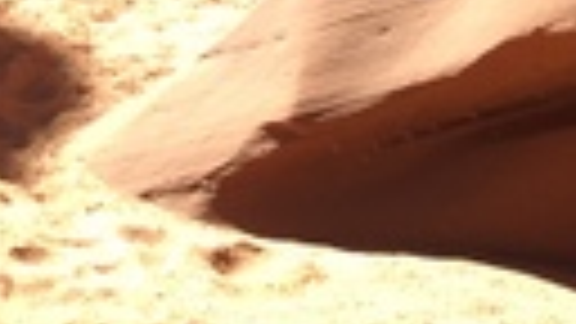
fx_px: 2413
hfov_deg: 12.4
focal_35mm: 158
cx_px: -459
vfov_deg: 7.3
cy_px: -418
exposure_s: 1/527
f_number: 2.2
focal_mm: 4.15
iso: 32
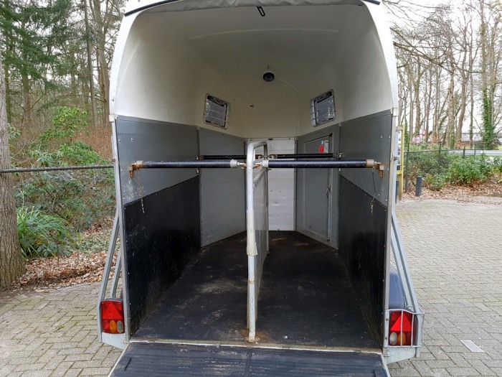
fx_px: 377
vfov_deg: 53.1
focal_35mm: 26
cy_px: 188
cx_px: 251
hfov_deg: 67.3
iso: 100
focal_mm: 4.2
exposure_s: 1/100
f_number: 1.7
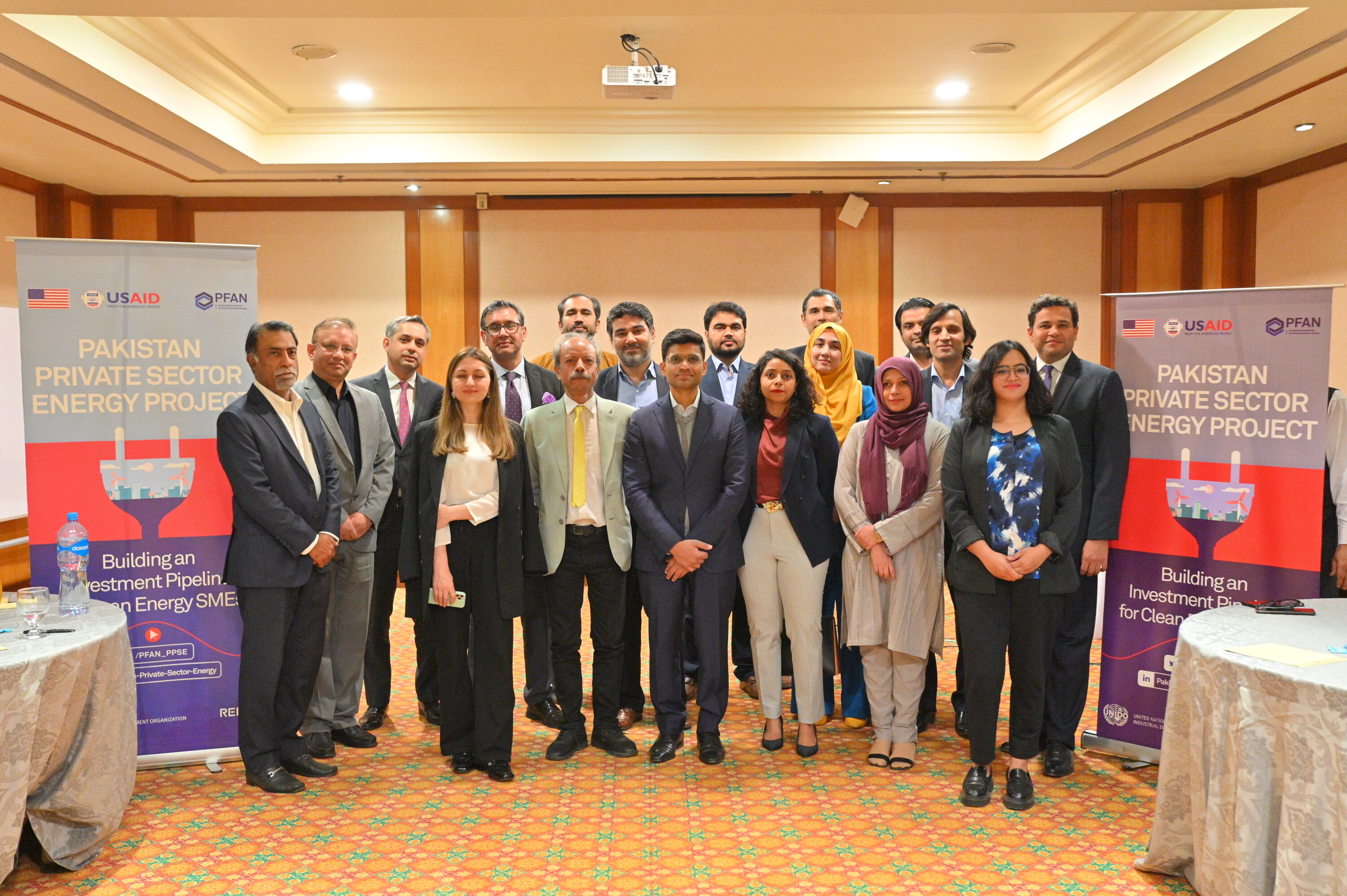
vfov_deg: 37.8
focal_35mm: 35
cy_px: 448
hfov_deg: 54.5
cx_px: 674
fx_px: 1309
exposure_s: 1/80
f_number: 3.5
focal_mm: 35
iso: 4000
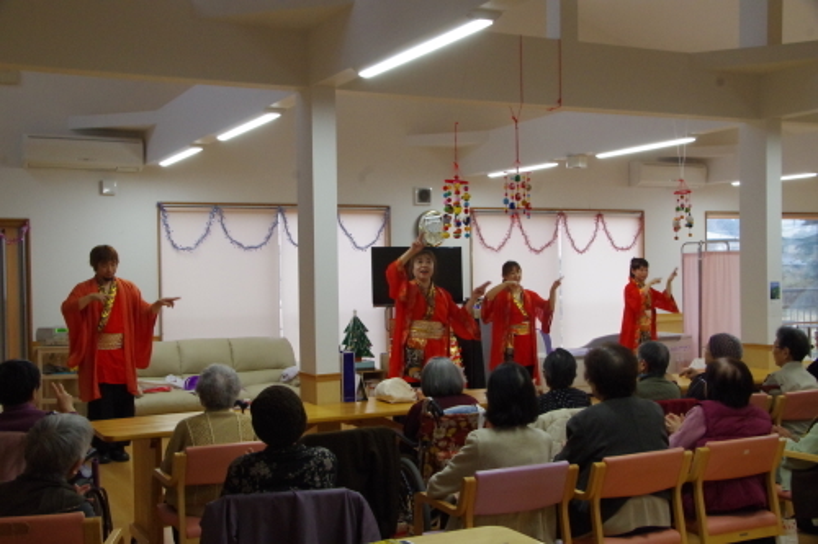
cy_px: 272
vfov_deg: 31.2
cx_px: 409
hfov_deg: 45.4
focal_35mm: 43
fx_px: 977
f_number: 11
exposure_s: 1/100
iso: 3200
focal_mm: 29.38
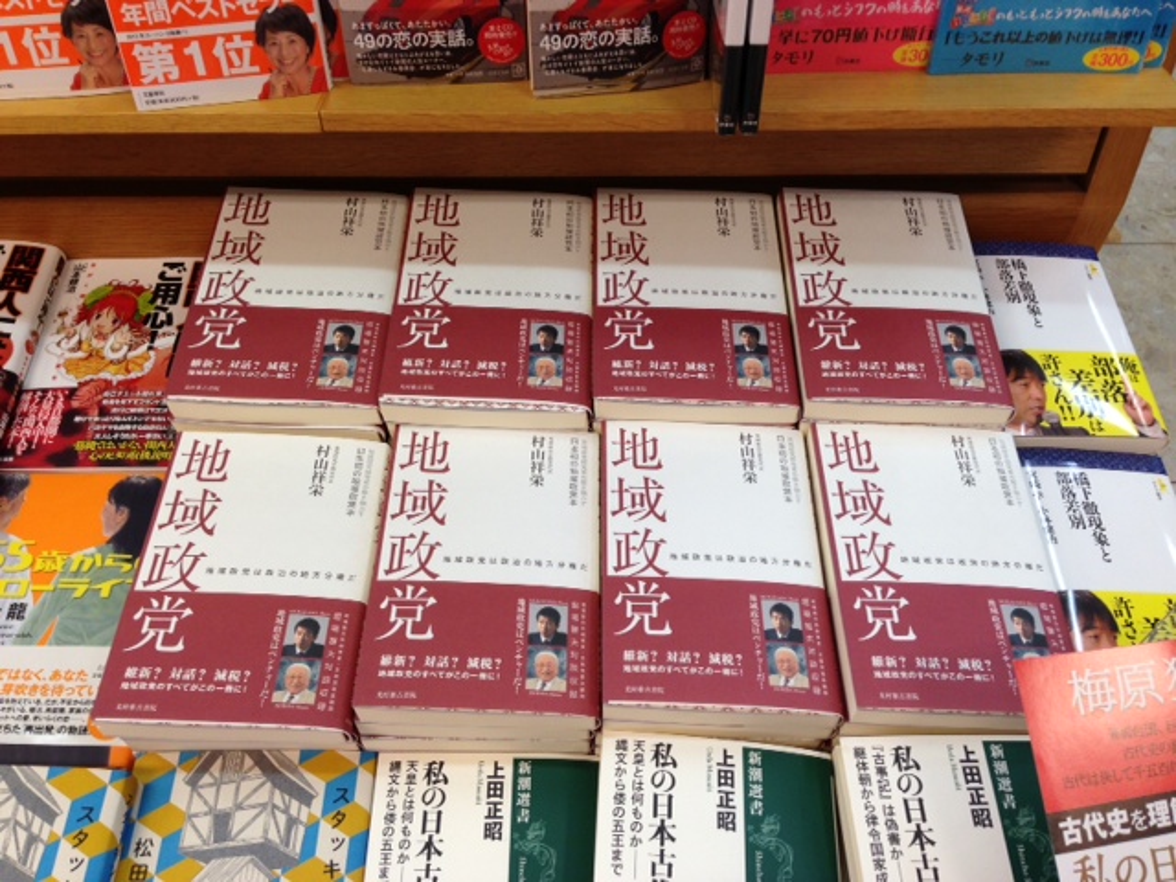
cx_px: 588
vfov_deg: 42.9
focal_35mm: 33
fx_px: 1121
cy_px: 441
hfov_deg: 55.4
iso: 50
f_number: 2.4
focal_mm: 4.13
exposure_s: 1/40
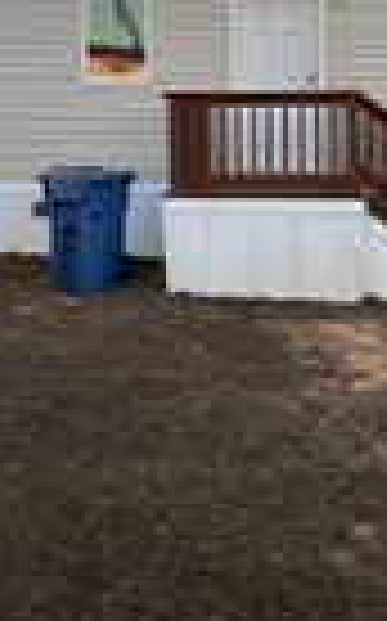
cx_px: 248
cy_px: 135
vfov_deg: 44.3
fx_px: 727
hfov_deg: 29.7
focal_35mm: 43
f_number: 2.2
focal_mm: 2.22
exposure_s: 1/174
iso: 40
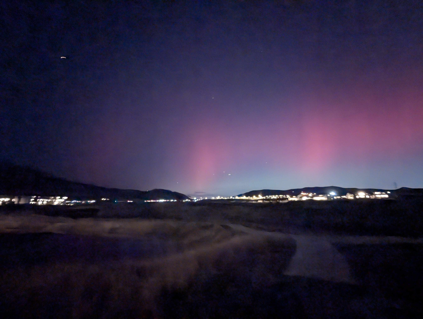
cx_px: 212
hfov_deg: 94.4
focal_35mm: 16
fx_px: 196
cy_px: 160
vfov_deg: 78.2
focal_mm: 2.35
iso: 5590
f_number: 2.2
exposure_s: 1/2.32
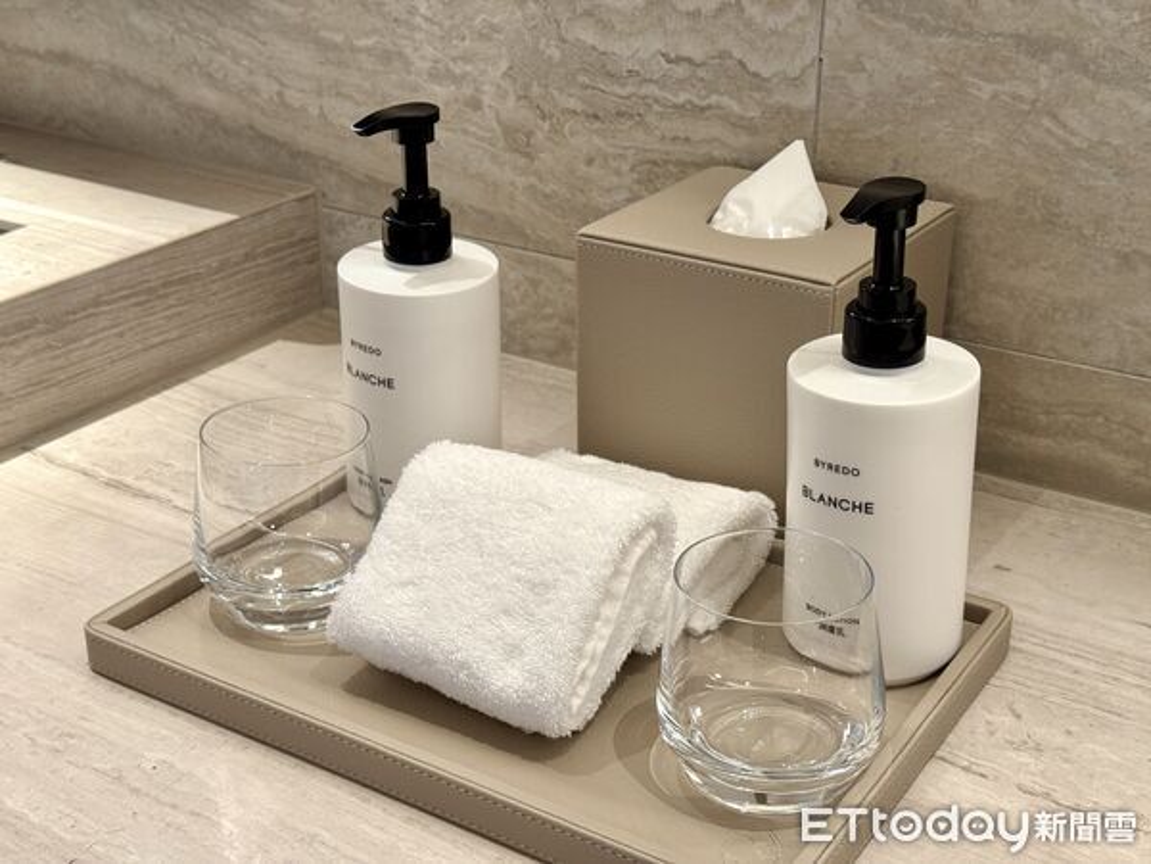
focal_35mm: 48
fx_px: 1596
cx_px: 576
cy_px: 432
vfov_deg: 30.3
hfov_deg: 39.7
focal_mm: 6.76
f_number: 1.78
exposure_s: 1/57
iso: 160
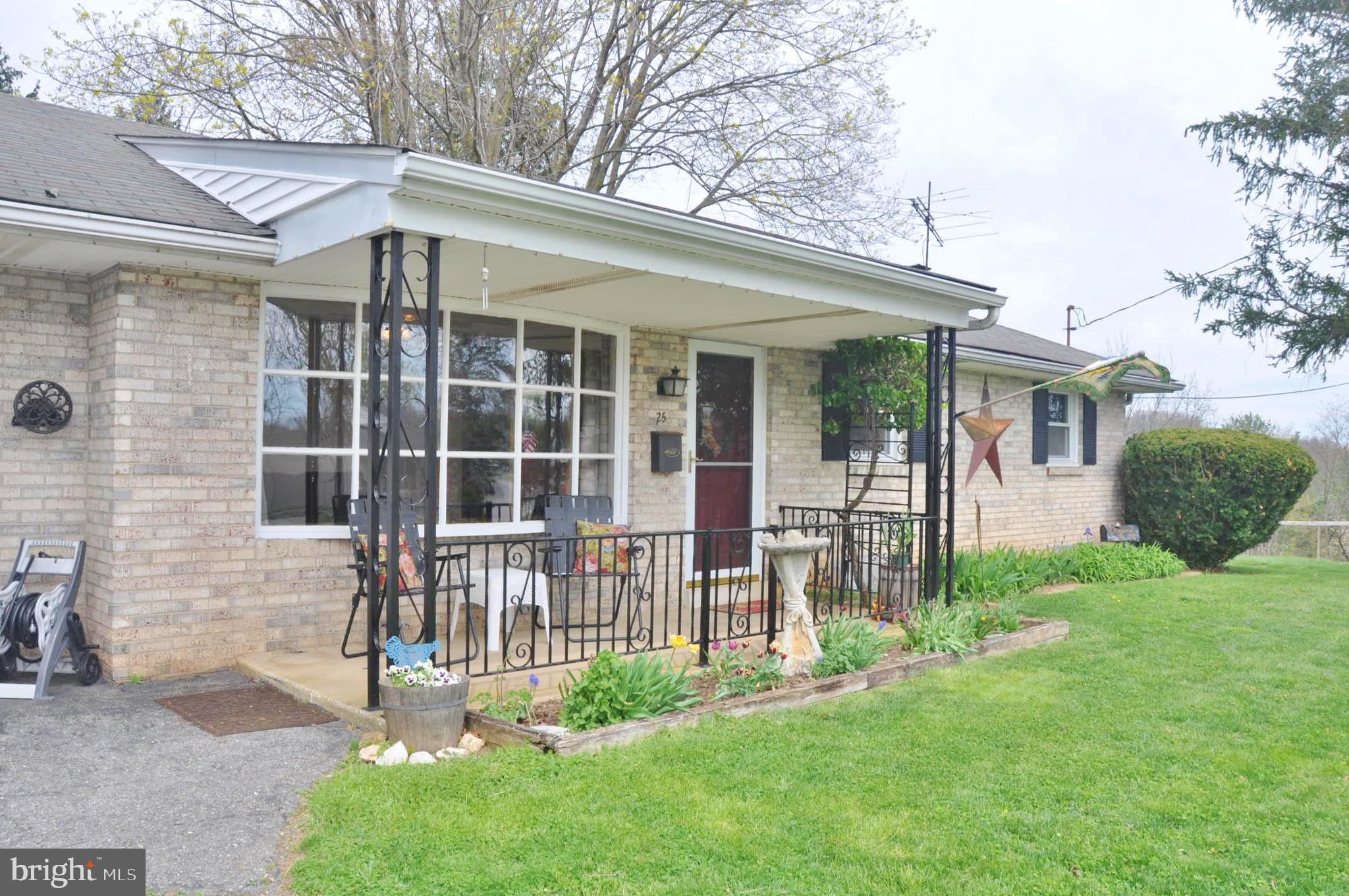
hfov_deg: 67.4
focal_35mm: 27
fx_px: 1010
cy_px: 448
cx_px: 674
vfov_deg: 47.8
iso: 200
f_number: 11
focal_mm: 18
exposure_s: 1/125
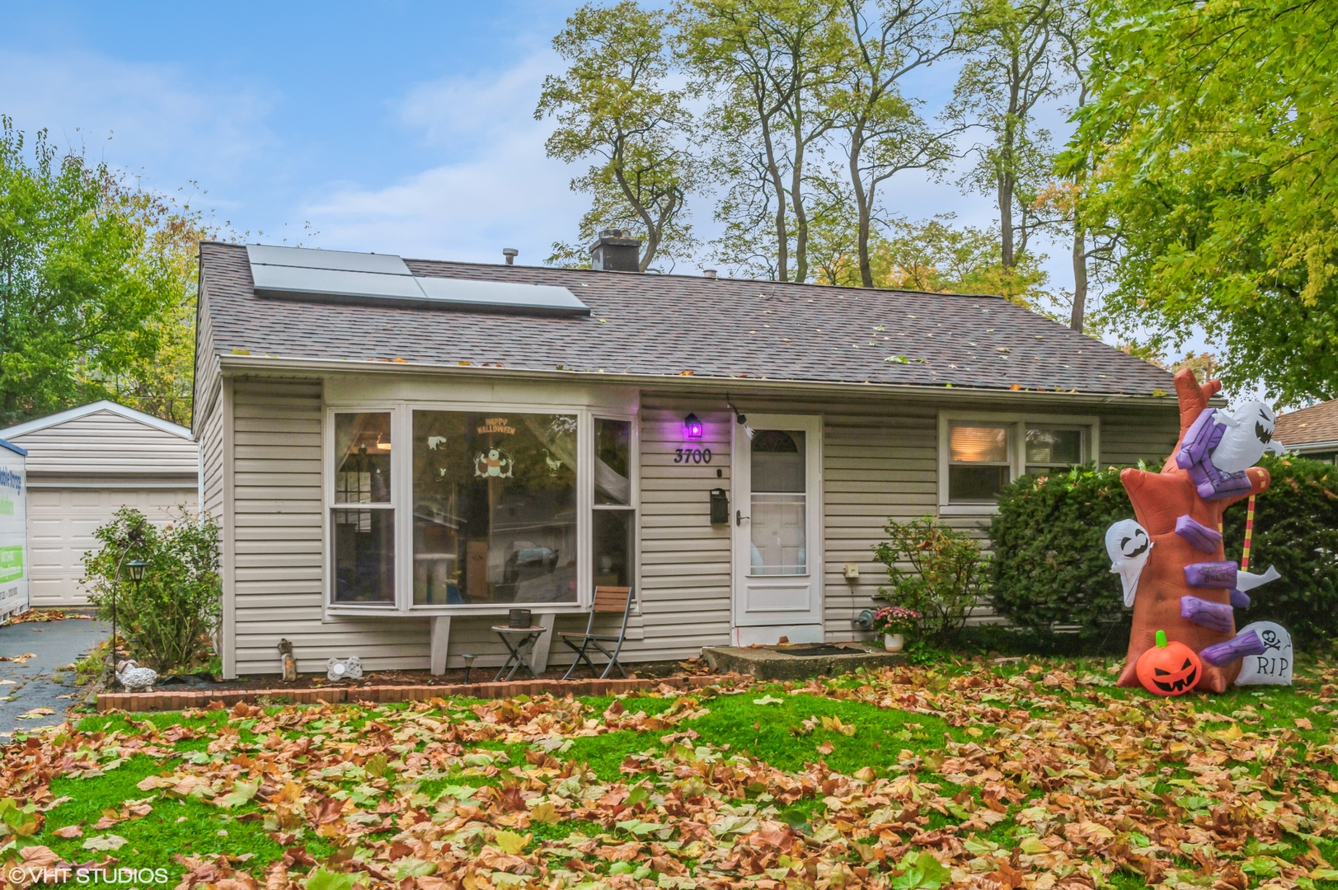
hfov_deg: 50.7
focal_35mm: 38
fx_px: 1411
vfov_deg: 35.0
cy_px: 445
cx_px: 669
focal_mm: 38
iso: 200
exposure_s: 1/160
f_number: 8
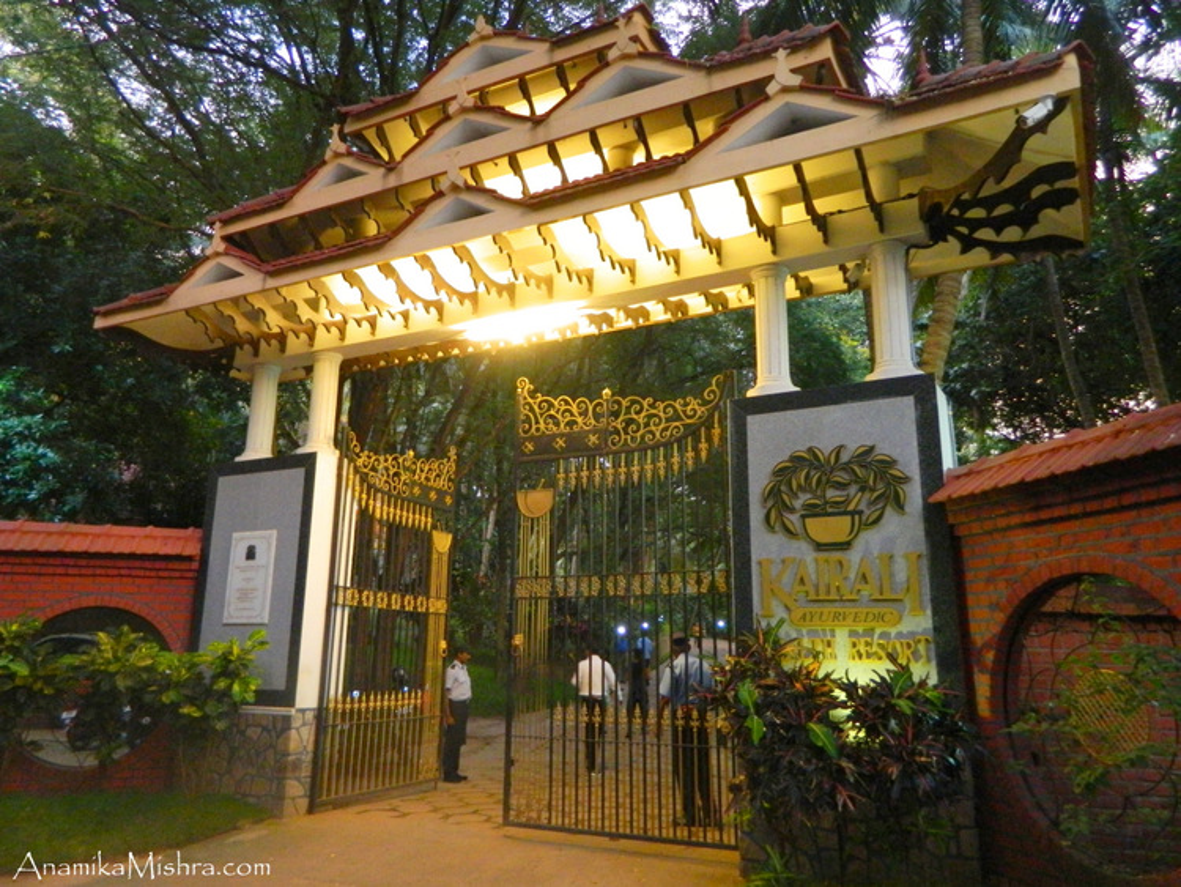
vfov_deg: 54.9
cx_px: 590
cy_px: 444
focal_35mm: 25
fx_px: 853
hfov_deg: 69.4
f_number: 3.1
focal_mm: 4.5
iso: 400
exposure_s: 1/8
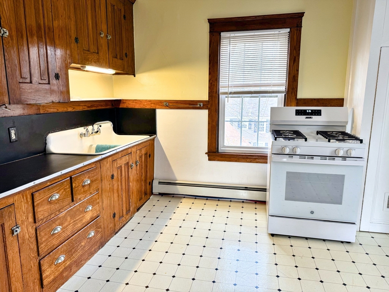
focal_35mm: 24
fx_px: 270
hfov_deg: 71.6
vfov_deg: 56.8
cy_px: 146
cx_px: 194
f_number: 1.78
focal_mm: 6.76
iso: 125
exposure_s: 1/60
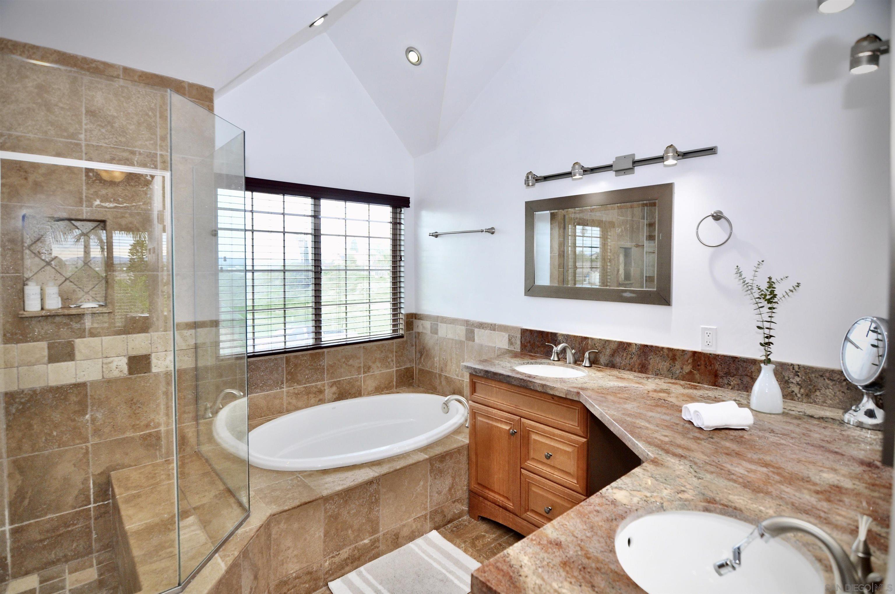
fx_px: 410
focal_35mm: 16
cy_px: 297
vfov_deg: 71.9
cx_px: 448
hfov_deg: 95.1
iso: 450
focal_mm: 11
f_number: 4
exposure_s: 1/60
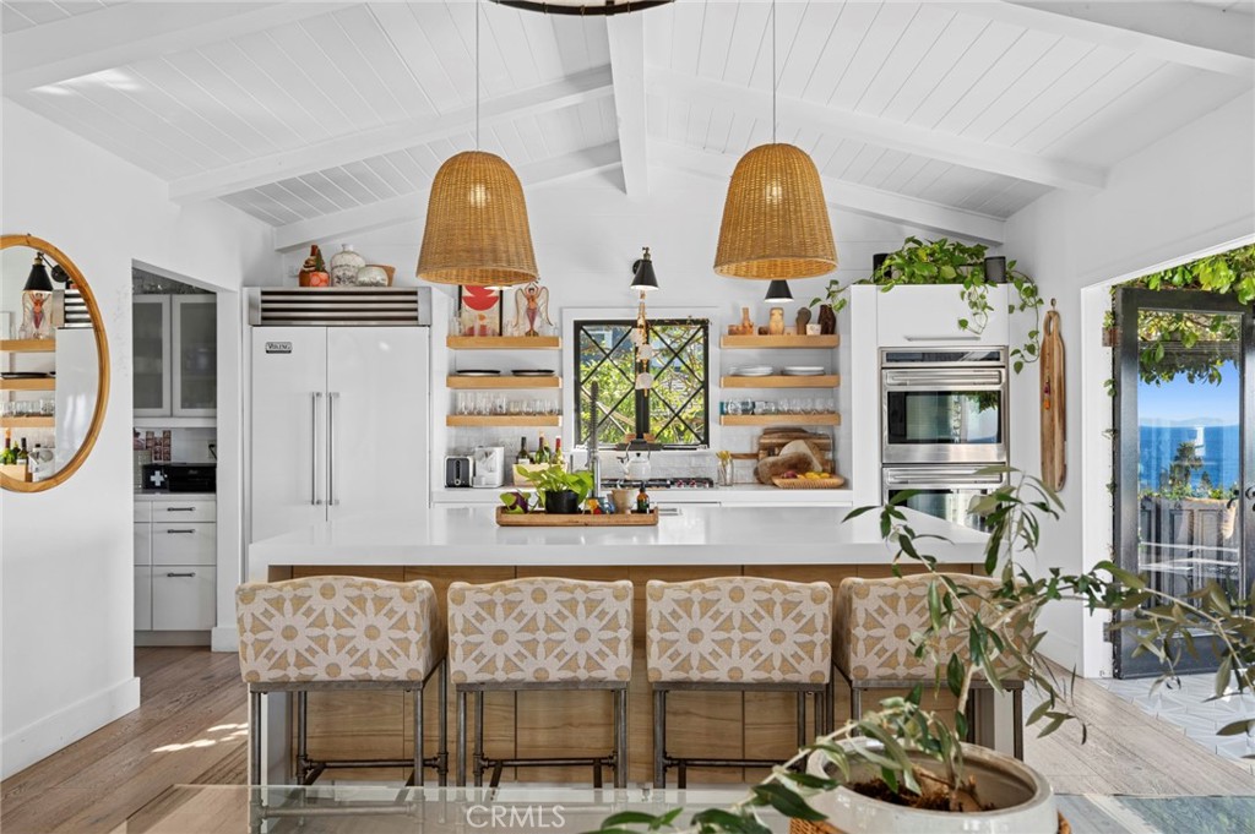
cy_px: 417
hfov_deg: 67.4
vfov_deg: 47.9
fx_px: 940
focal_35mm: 27
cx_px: 628
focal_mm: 27
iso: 160
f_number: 8
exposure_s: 1/5
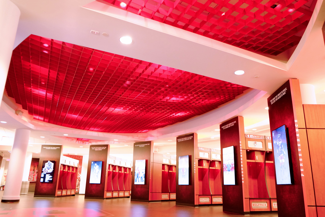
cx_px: 162
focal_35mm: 27
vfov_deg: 47.9
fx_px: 244
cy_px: 108
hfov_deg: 67.4
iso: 1600
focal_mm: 18
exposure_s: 1/27
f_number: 2.8
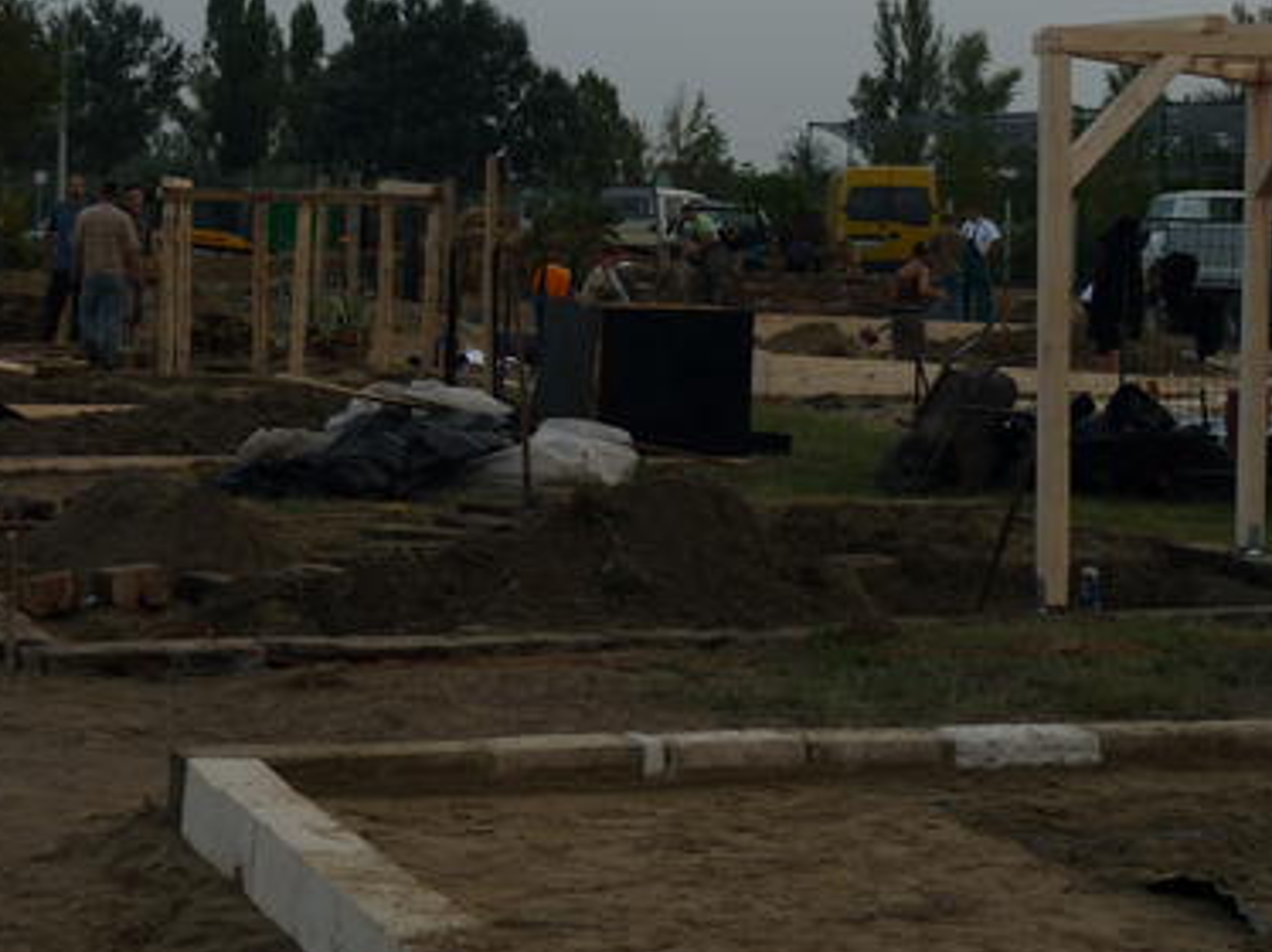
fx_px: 3268
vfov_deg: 16.4
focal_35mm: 89
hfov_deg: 22.0
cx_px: 520
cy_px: 160
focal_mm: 8.6
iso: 80
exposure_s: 1/125
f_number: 3.3
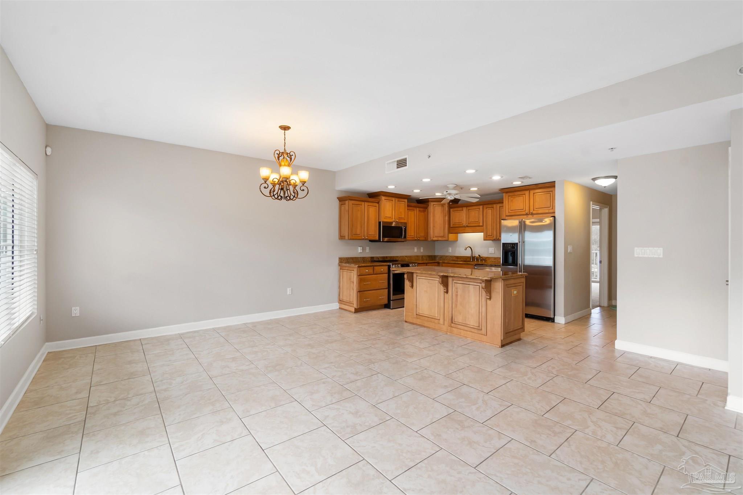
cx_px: 372
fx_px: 310
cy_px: 248
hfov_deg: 100.4
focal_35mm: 15
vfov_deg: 77.3
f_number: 9
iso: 400
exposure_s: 1/15
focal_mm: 10
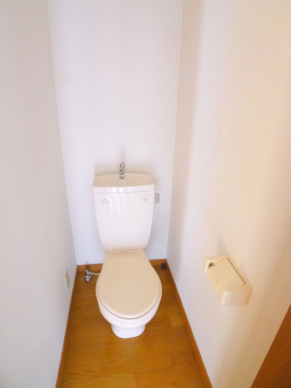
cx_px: 146
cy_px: 194
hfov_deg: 56.8
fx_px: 269
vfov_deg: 71.6
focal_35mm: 24
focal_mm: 5.1
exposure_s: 1/4
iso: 400
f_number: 2
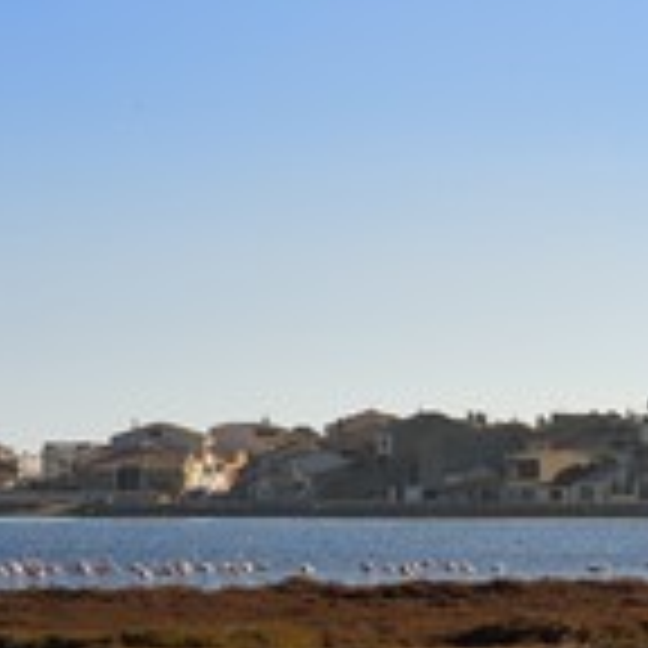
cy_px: 621
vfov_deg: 7.2
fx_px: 5146
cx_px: 626
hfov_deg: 7.2
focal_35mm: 243
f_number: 14
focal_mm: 98
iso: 200
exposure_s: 1/320
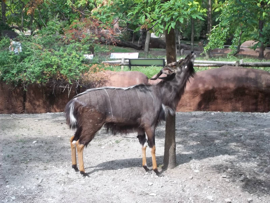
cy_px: 102
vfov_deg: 15.4
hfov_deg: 20.4
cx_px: 135
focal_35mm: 96
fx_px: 749
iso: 80
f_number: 5.2
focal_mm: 17.1
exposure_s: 1/80
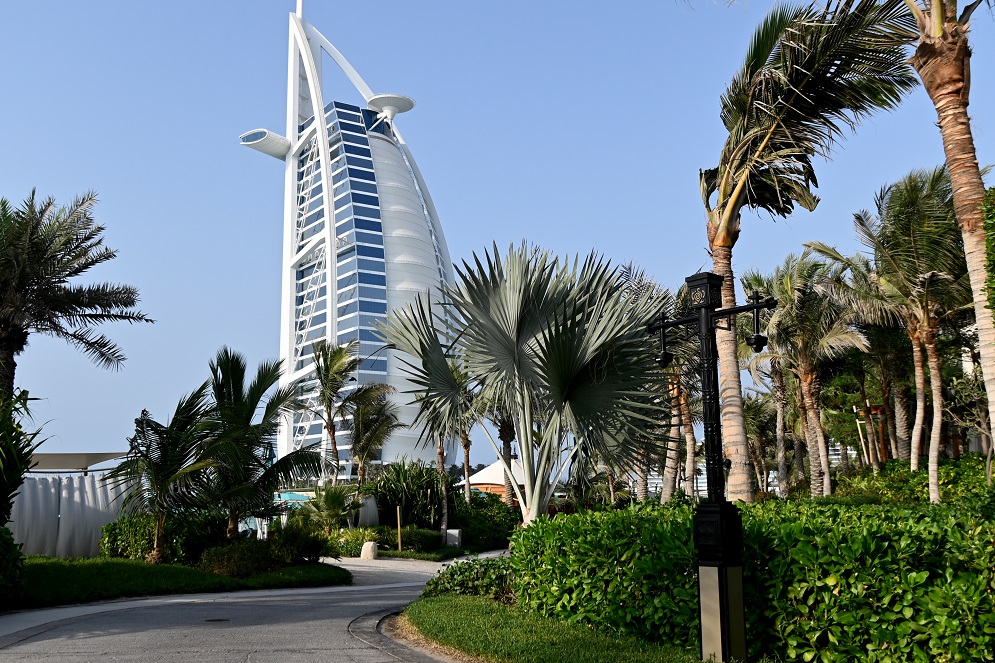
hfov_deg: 53.1
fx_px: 995
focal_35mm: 36
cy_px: 332
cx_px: 498
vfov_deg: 36.9
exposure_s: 1/320
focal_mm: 24
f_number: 6.3
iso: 100
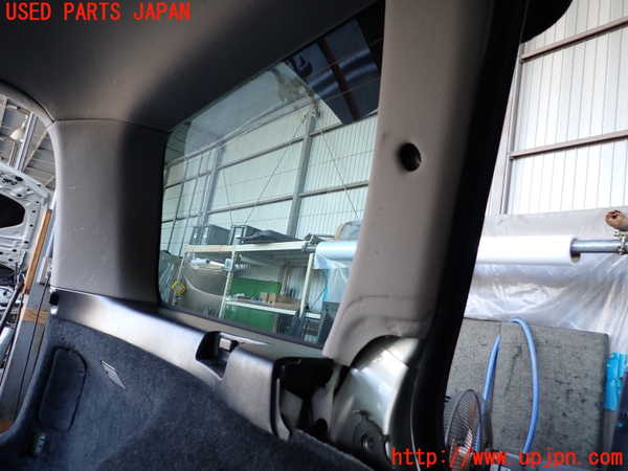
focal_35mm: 25
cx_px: 314
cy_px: 236
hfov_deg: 69.4
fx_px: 454
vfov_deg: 54.9
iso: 160
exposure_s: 1/125
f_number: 2
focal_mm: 4.5
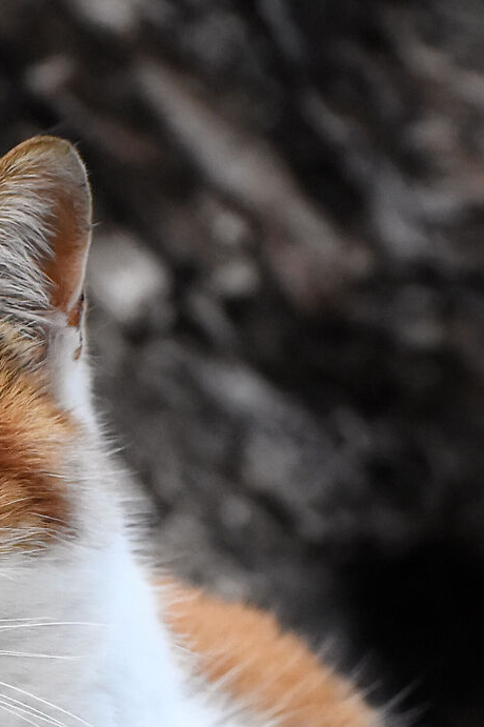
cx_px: -146
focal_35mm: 704
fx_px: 14205
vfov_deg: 2.9
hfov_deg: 2.0
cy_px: 783
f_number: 4.8
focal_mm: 135
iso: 2500
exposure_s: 1/3000
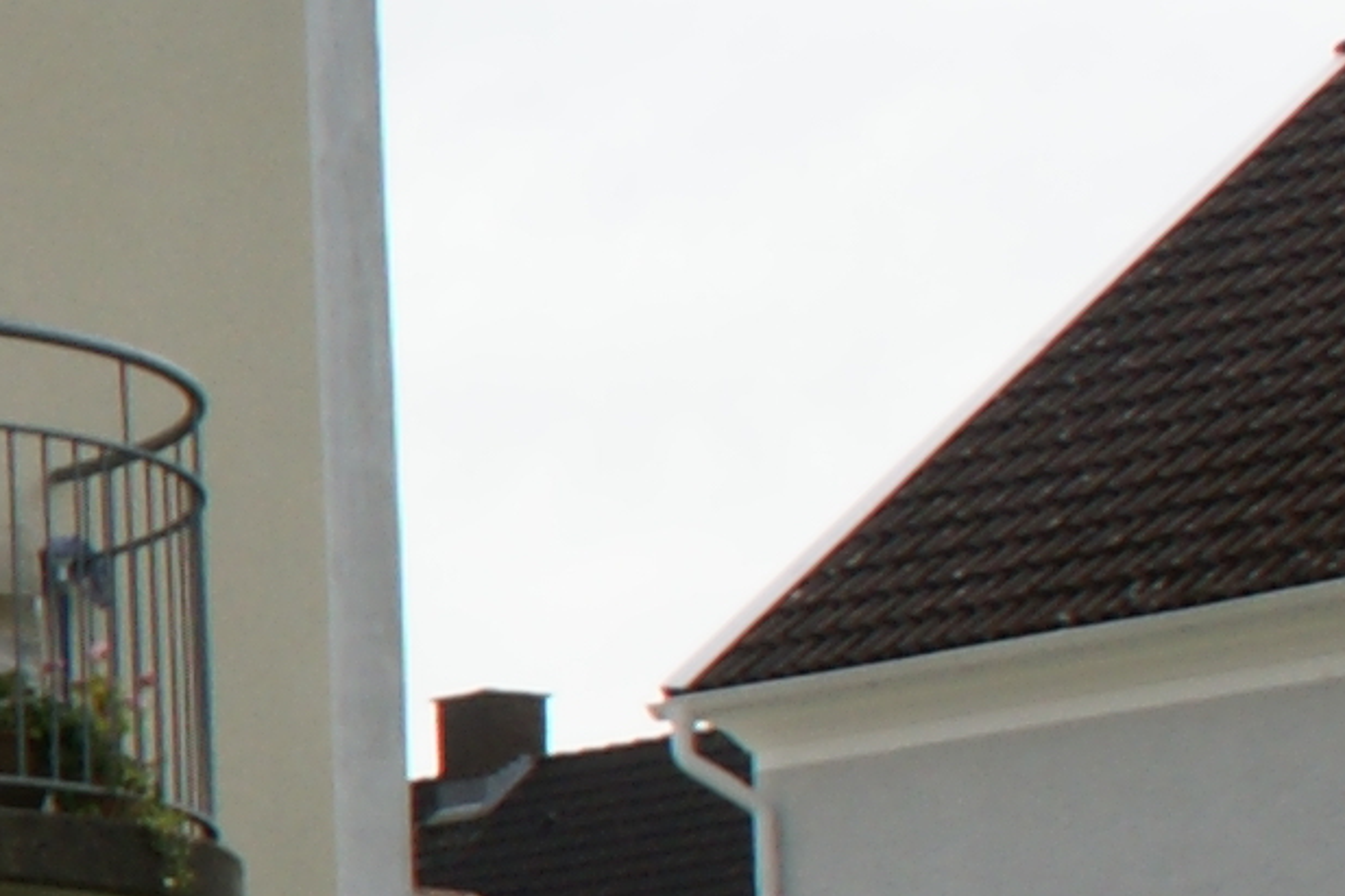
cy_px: 674
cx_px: -2363
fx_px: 6984
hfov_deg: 9.3
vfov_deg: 7.3
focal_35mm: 187
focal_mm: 18
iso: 200
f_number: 10
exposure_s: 1/250
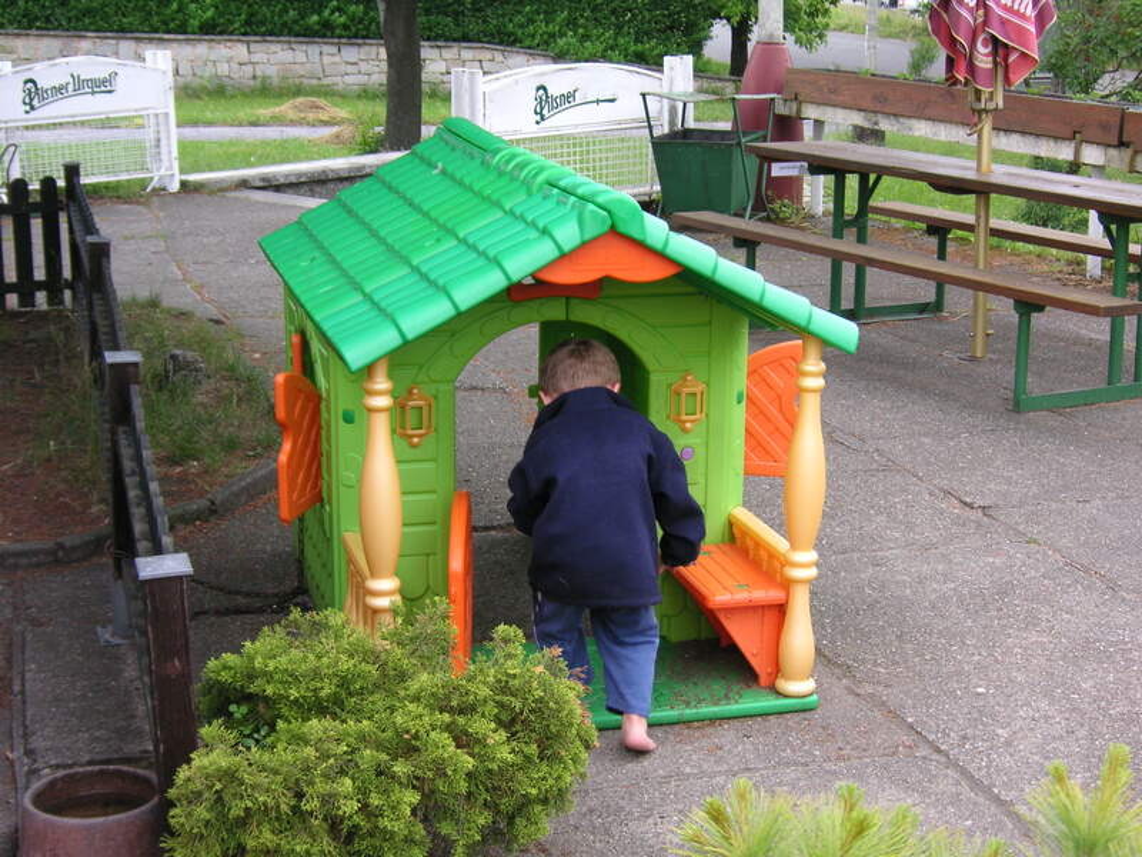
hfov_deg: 31.7
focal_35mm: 61
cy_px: 428
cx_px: 571
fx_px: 2012
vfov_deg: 24.0
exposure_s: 1/180
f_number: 3.9
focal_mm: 10.2
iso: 50
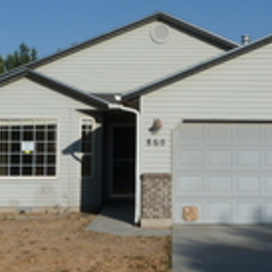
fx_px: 596
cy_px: 103
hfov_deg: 25.5
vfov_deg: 25.7
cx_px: 189
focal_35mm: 67
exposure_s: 1/640
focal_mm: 5.4
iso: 100
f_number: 5.6
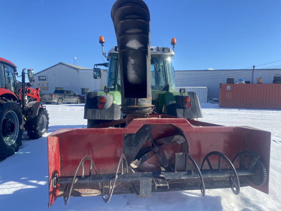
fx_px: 211
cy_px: 106
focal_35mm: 26
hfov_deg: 67.3
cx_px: 140
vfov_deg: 53.1
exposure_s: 1/2513
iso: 32
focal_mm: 4.25
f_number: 1.8
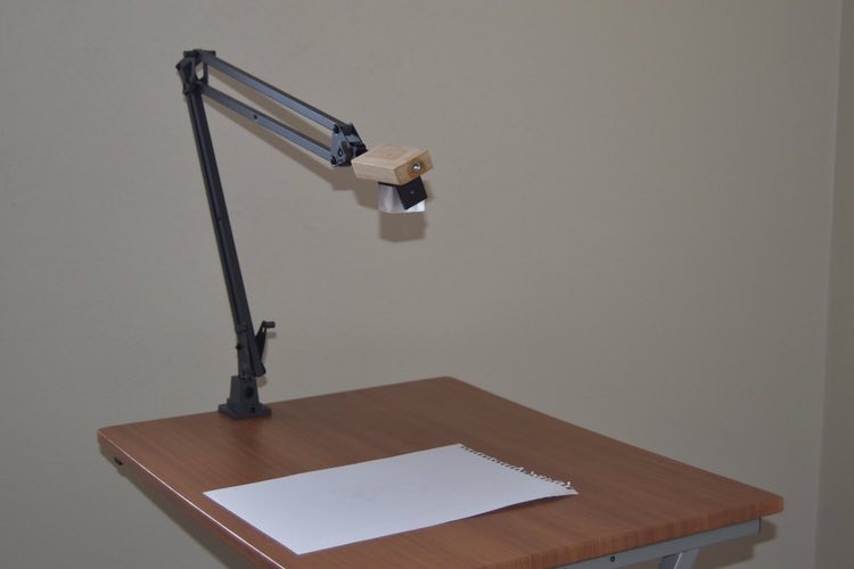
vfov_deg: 23.8
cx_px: 427
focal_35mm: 57
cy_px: 284
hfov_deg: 35.1
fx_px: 1352
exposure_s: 1/60
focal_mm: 38
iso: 500
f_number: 4.8
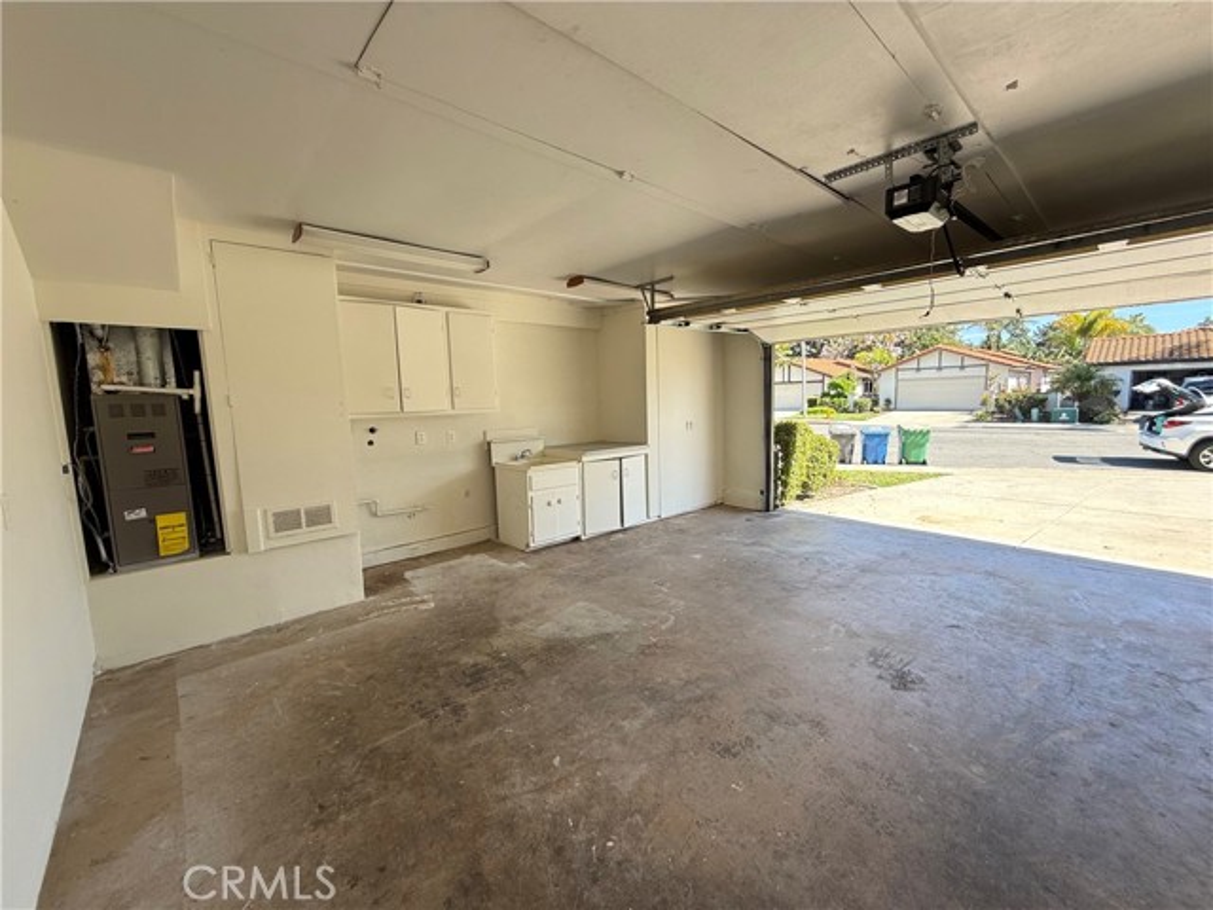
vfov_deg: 85.7
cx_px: 606
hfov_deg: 102.1
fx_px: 491
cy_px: 455
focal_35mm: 14
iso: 50
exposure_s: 1/271
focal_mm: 2.22
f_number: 2.2
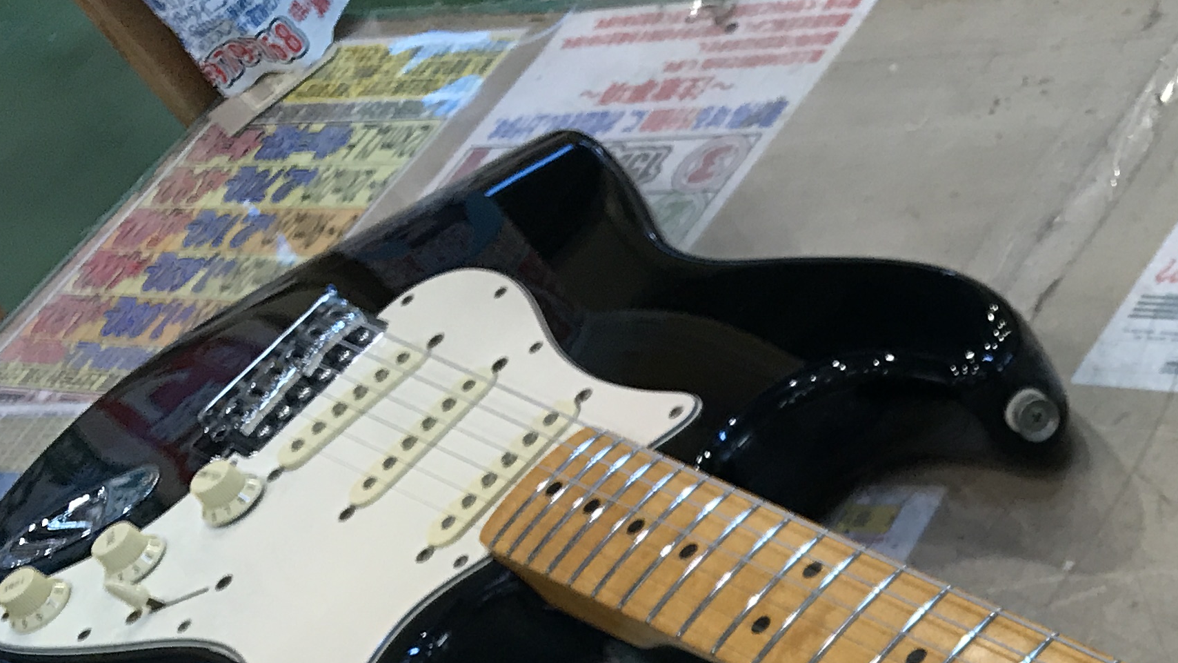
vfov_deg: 15.9
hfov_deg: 27.1
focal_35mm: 72
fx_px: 2249
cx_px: 1270
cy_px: 862
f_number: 1.8
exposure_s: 1/33
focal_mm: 3.99
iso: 25
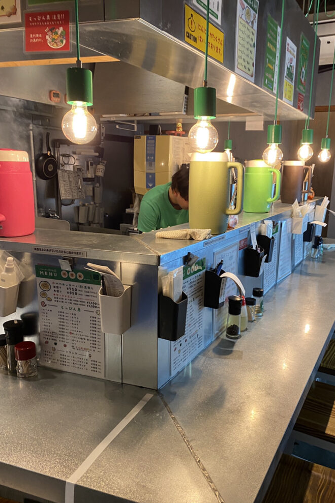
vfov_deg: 65.5
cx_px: 191
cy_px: 260
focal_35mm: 28
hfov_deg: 46.3
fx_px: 391
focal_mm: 4.25
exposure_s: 1/60
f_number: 1.8
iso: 125
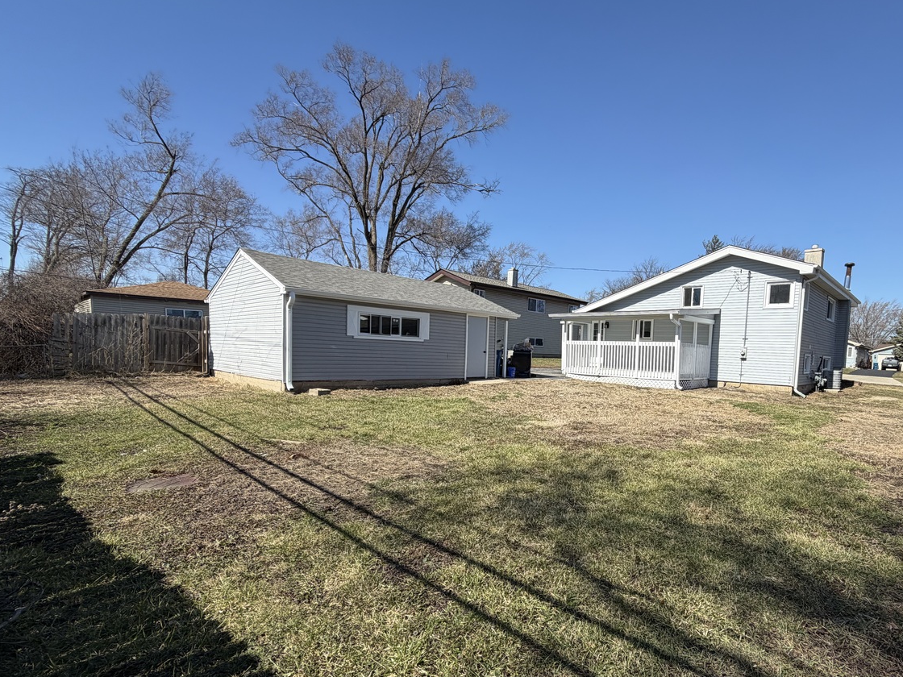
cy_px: 385
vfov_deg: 71.2
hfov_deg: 86.4
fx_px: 470
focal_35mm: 18
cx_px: 551
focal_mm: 2.22
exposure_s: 1/770
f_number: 2.2
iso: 25
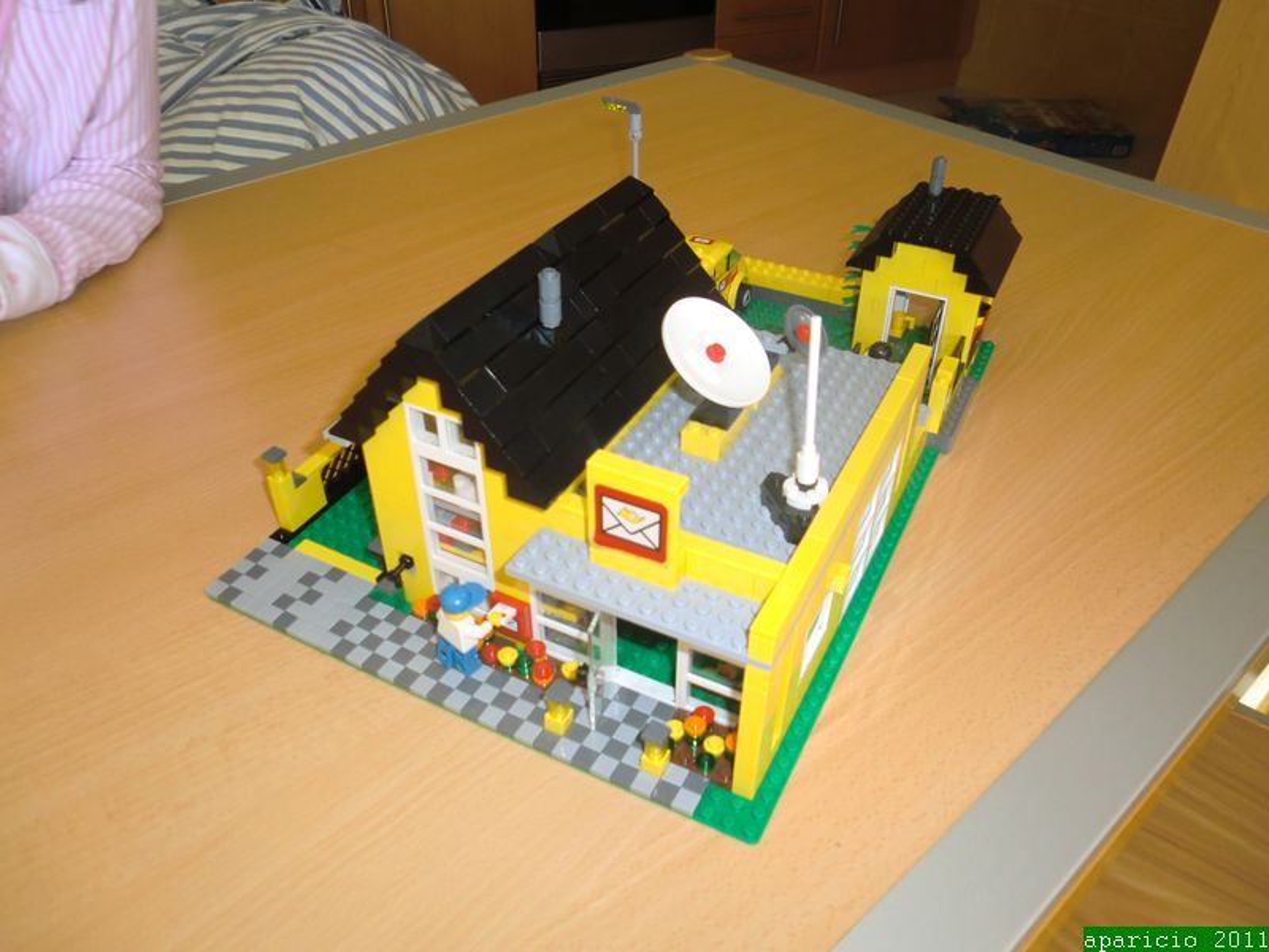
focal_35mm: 26
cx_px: 634
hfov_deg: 67.3
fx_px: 953
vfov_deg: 53.1
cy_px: 476
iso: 200
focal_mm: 4.65
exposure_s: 1/60
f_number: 2.6
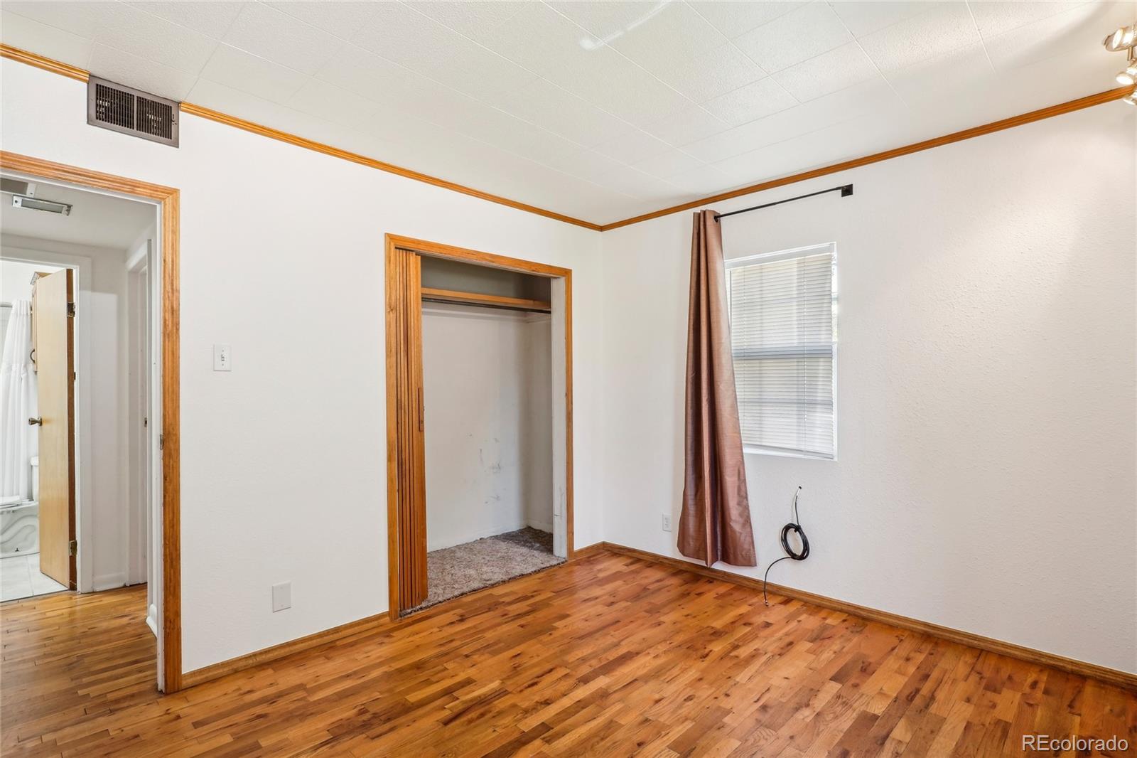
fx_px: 521
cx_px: 568
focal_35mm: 16
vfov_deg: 72.0
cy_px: 379
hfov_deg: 95.0
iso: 400
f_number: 8
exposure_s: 1/20
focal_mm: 11
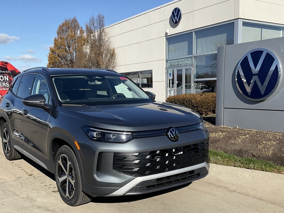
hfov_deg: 61.7
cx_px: 142
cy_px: 106
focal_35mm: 29
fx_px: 238
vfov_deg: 48.2
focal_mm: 3
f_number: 1.8
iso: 16
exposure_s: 1/2427
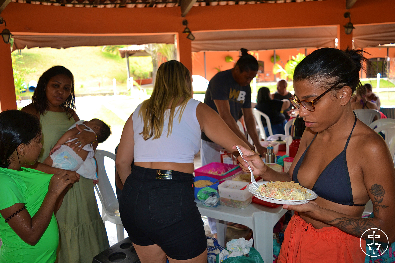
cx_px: 198
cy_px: 132
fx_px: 296
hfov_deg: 67.4
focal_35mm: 27
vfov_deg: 47.9
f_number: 4
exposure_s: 1/125
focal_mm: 18
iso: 200
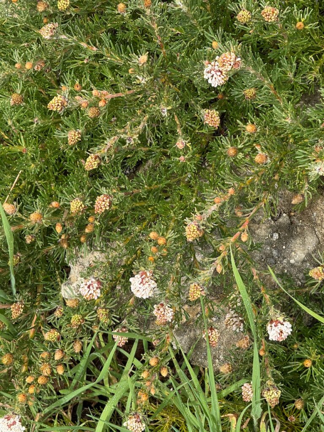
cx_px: 162
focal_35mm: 120
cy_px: 216
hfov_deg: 12.3
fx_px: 1498
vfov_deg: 16.4
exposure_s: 1/611
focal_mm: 15.66
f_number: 2.8
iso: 64
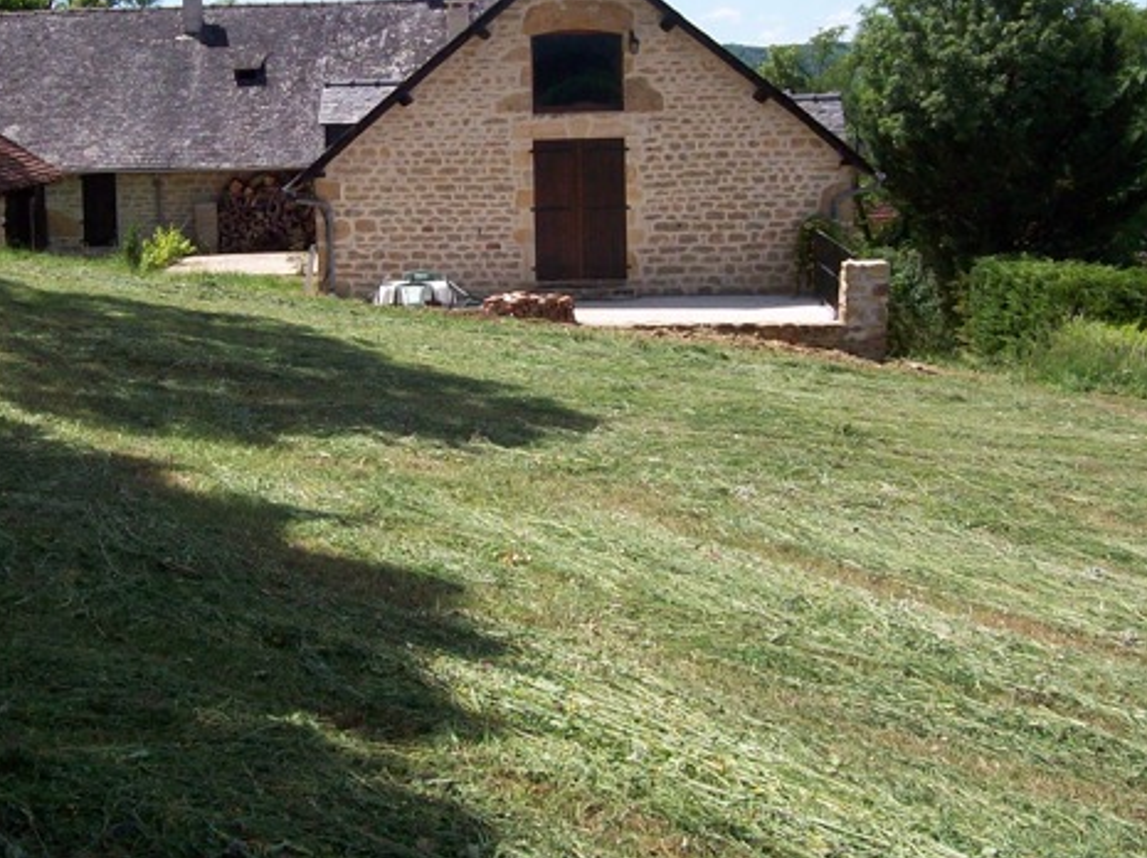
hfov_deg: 31.0
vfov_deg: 23.4
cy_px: 242
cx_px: 405
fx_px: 2053
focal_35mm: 62
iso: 80
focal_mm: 6
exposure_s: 1/442
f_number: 4.8
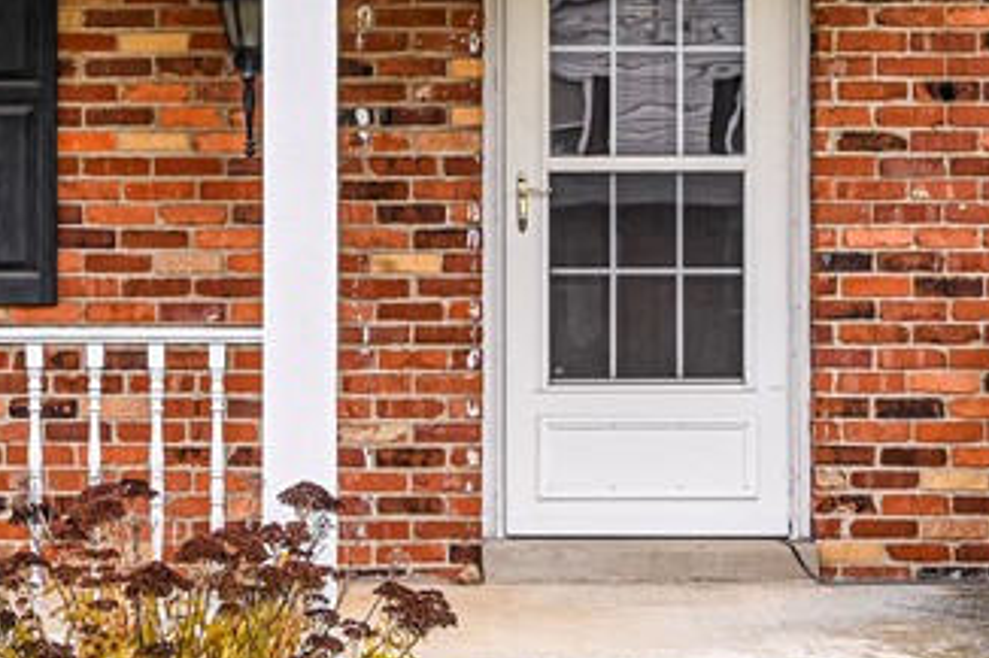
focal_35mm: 100
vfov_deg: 13.6
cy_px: 193
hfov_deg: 20.3
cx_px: 250
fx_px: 2746
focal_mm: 30
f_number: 6.3
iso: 100
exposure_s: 1/15
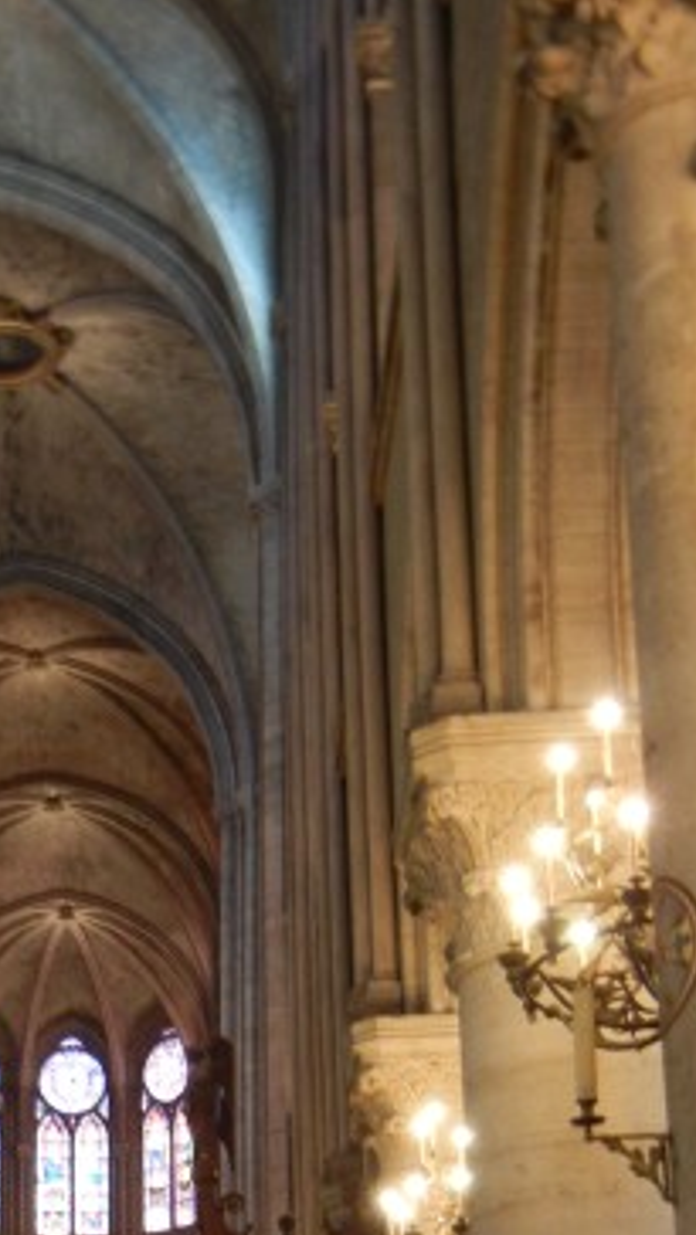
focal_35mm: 69
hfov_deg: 17.1
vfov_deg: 28.8
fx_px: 2262
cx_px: 20
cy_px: 1218
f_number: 3.5
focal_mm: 5.4
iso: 200
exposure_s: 1/1.6
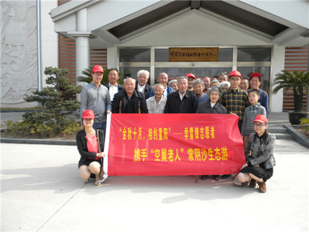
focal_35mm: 37
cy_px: 116
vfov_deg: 38.7
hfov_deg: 50.1
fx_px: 330
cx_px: 154
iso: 64
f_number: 3.5
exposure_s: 1/304
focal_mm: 6.6
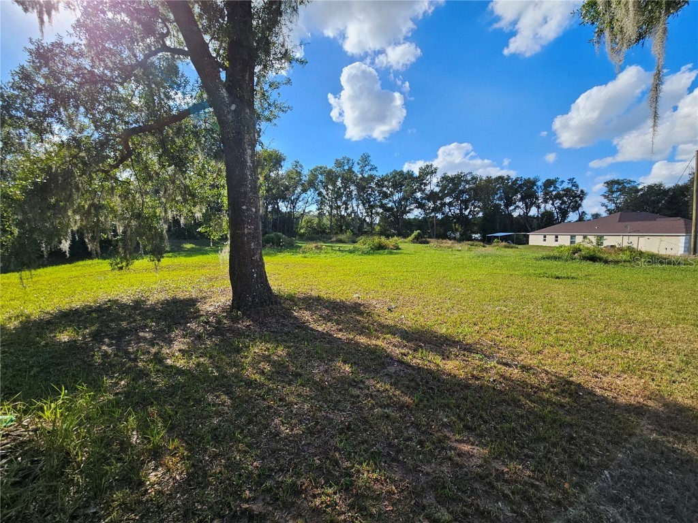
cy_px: 262
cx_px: 349
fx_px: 262
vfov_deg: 89.9
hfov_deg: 106.2
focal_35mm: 13
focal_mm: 2.2
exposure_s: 1/1567
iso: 50
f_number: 2.2
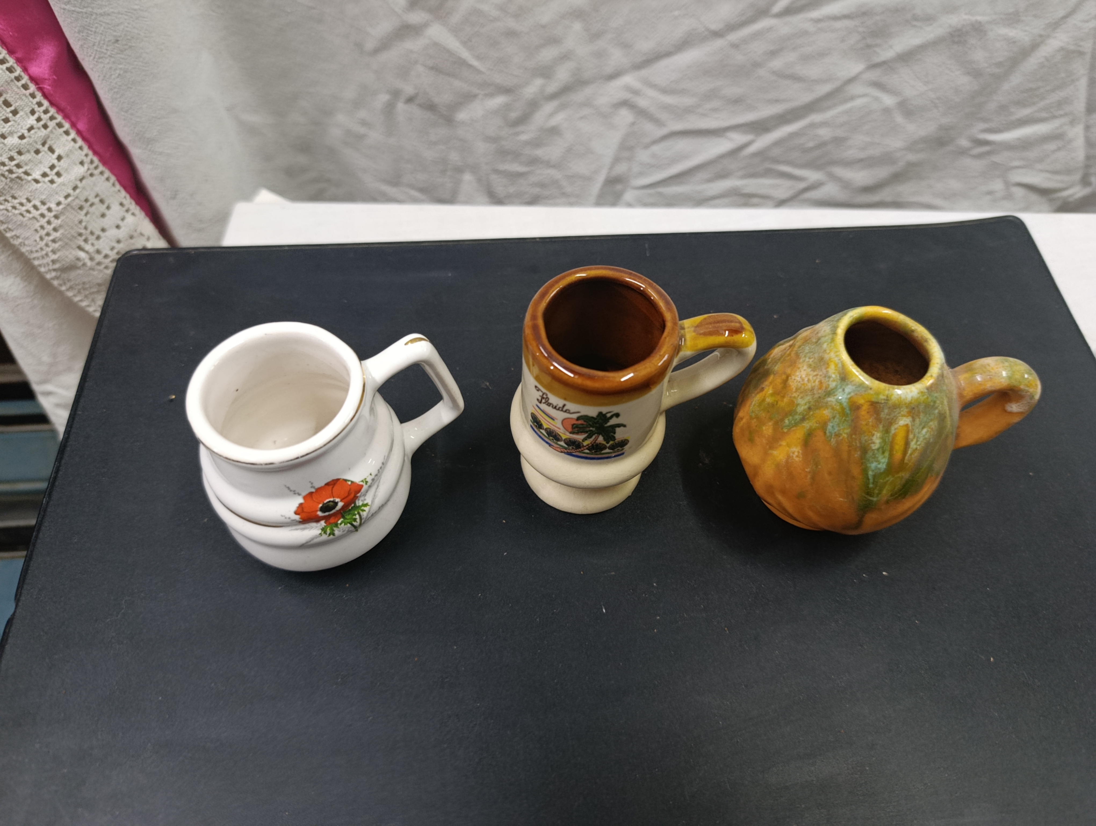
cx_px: 548
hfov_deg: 73.8
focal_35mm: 23
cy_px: 413
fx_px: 729
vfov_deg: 59.0
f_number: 1.65
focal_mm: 6.11
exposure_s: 1/33.3
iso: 1408
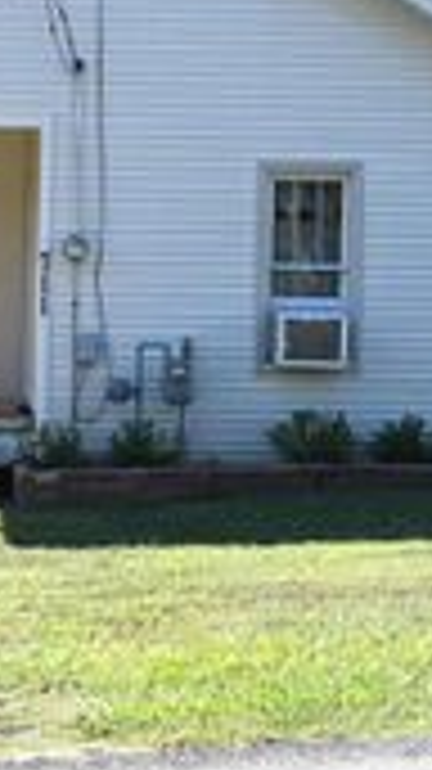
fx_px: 1969
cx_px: 14
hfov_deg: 12.4
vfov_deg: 22.1
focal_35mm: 97
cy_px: 362
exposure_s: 1/500
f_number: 4
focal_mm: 21
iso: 100
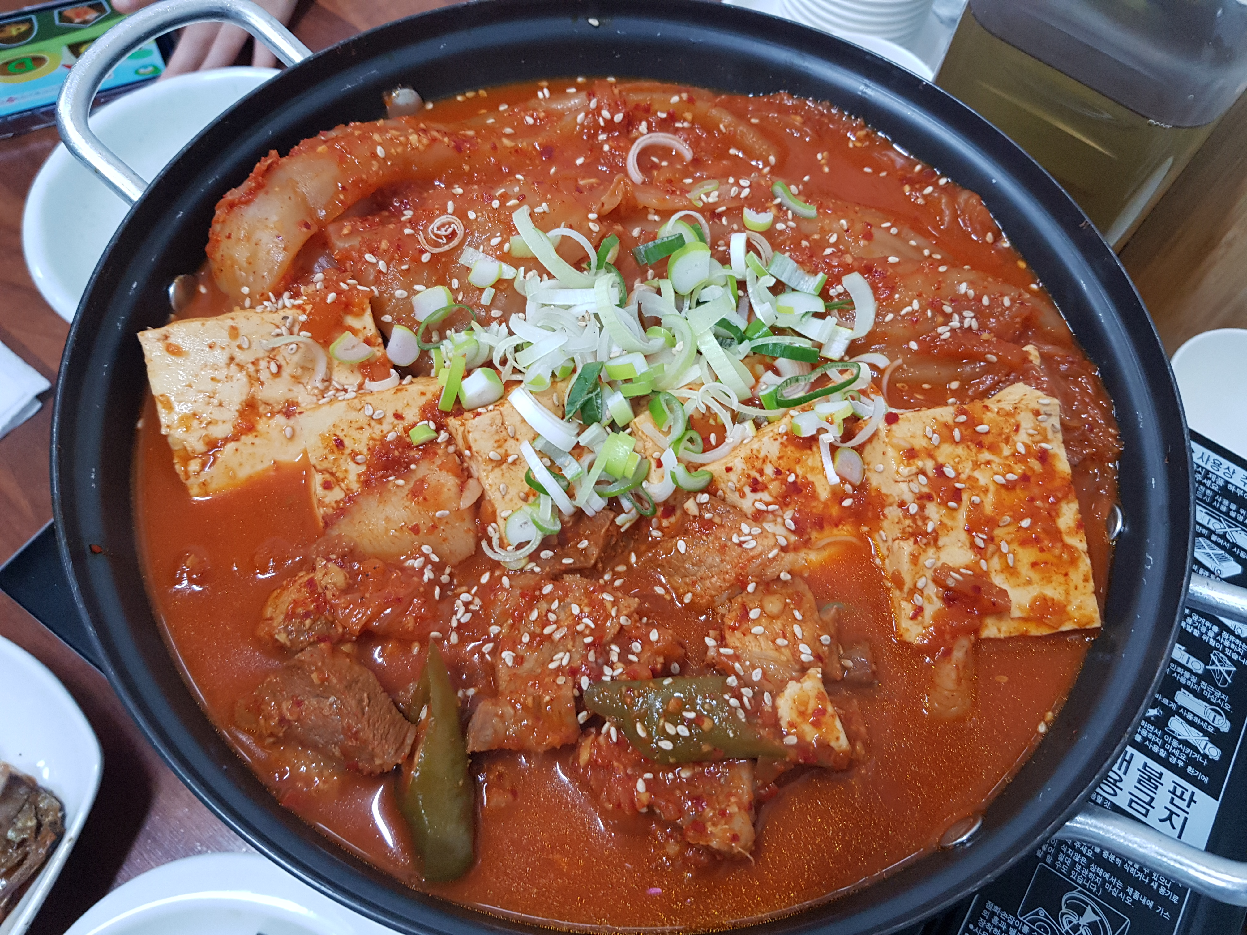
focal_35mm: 26
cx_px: 624
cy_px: 468
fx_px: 937
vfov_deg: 53.1
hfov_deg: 67.3
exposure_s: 1/40
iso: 160
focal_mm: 4.2
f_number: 1.7
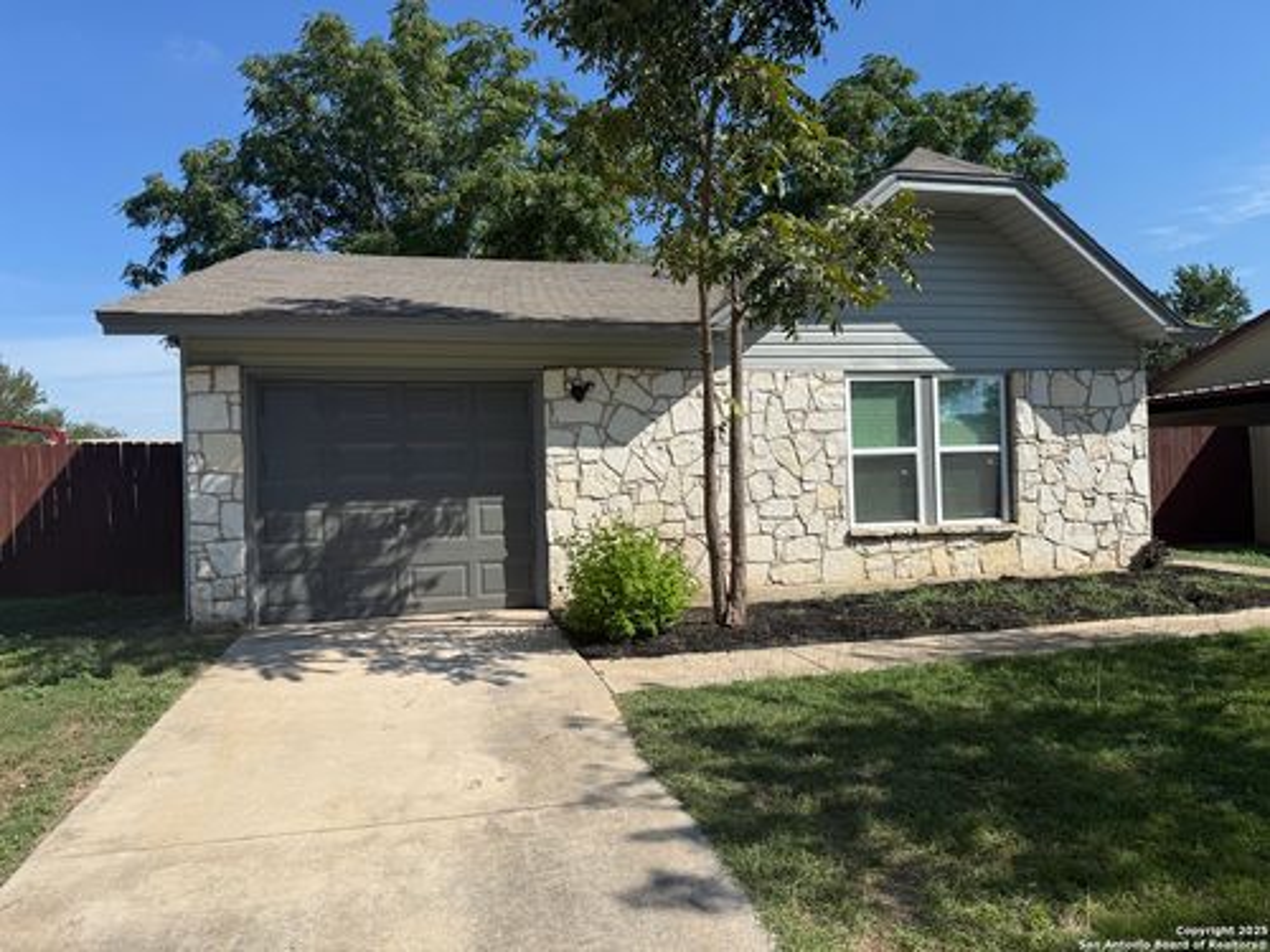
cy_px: 476
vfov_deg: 56.8
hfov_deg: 71.6
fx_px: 881
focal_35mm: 24
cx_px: 635
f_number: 1.78
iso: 80
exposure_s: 1/5319
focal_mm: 6.76
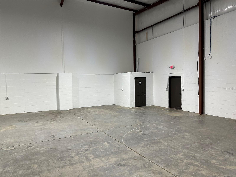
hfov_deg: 71.6
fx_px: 164
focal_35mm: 24
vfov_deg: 56.8
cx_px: 118
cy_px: 88
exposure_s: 1/120
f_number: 1.78
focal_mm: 6.86
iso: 200
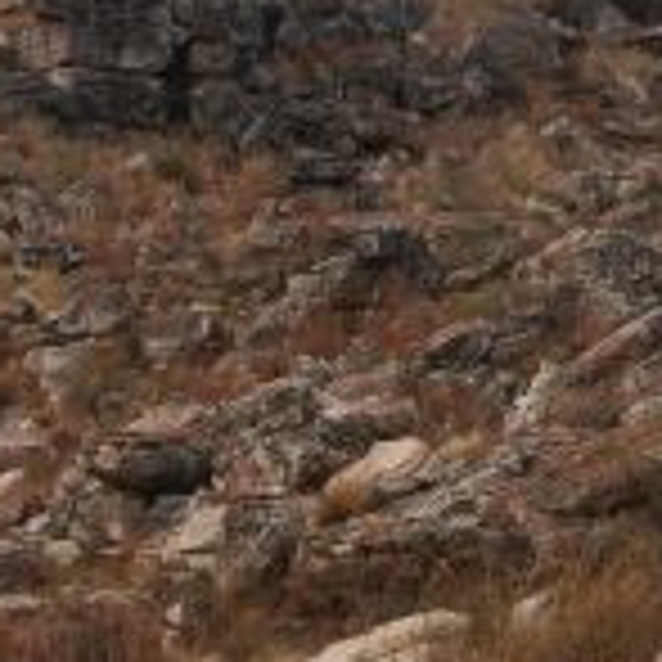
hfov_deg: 13.9
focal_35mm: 125
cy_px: 401
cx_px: 137
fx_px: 2705
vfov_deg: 13.9
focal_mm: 4.12
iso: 40
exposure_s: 1/3425
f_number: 2.2
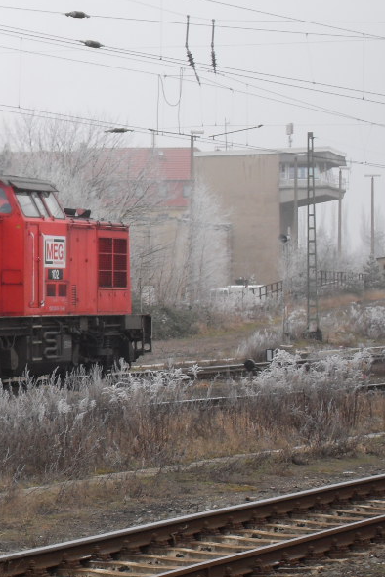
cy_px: 285
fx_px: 2948
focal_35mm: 184
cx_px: -67
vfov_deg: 11.2
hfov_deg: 7.4
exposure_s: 1/30
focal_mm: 18.1
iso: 80
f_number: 5.2
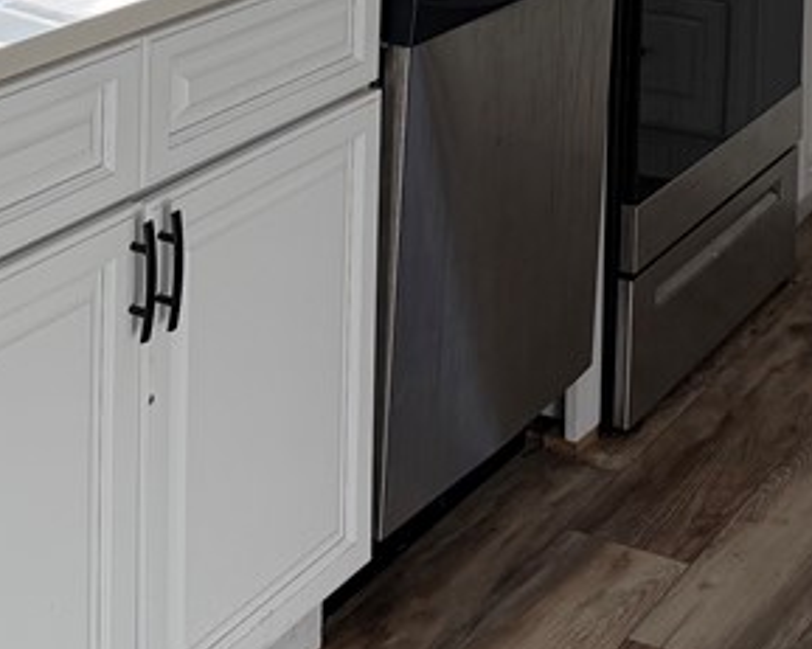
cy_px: -326
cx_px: 523
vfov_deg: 16.8
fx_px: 1994
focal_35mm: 83
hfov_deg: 22.9
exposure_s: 1/497
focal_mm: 6.76
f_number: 1.78
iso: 100
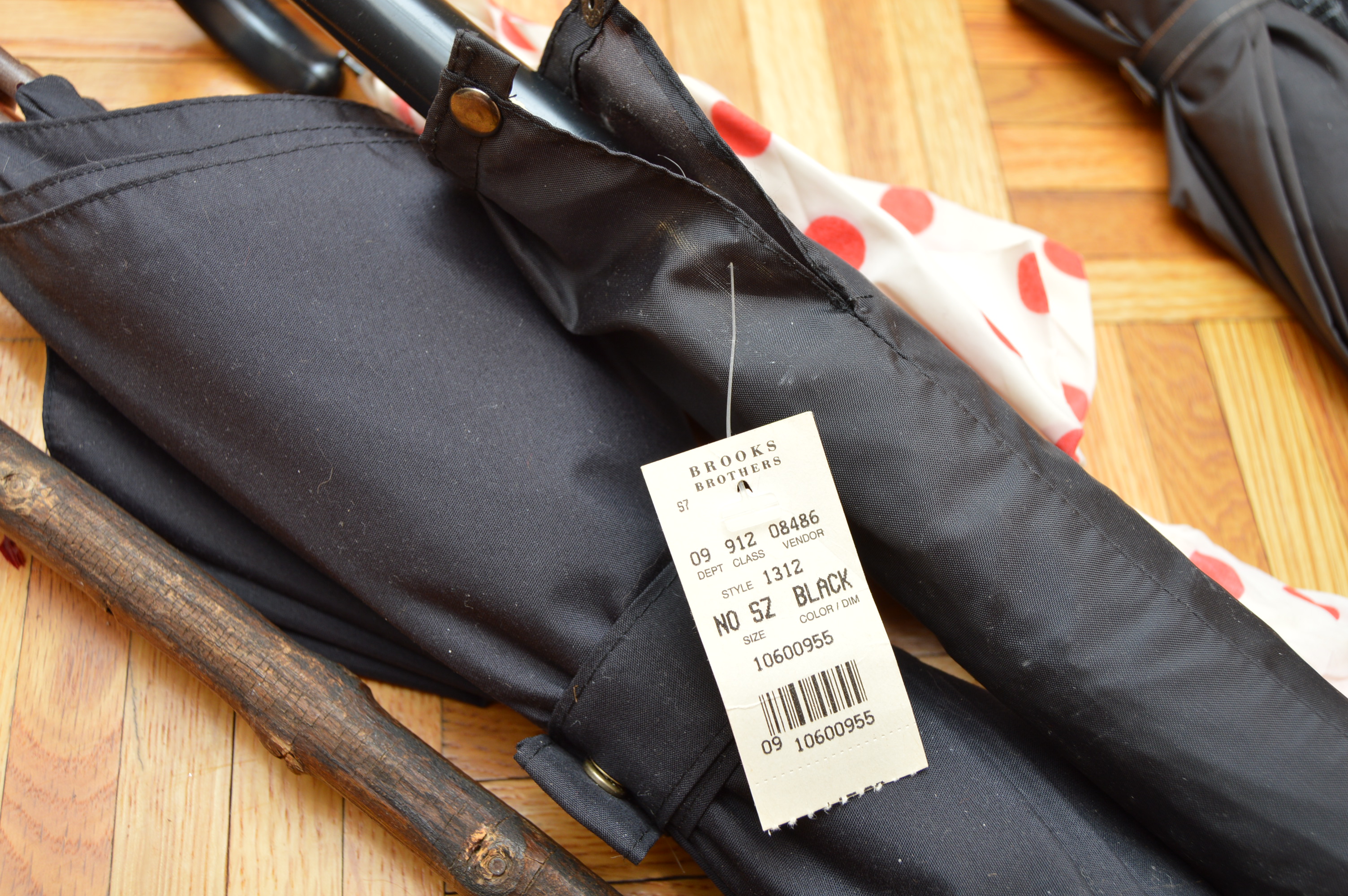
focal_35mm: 39
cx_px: 674
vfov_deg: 34.1
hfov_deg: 49.6
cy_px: 448
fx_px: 1459
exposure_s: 1/160
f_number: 5
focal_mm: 26
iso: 200
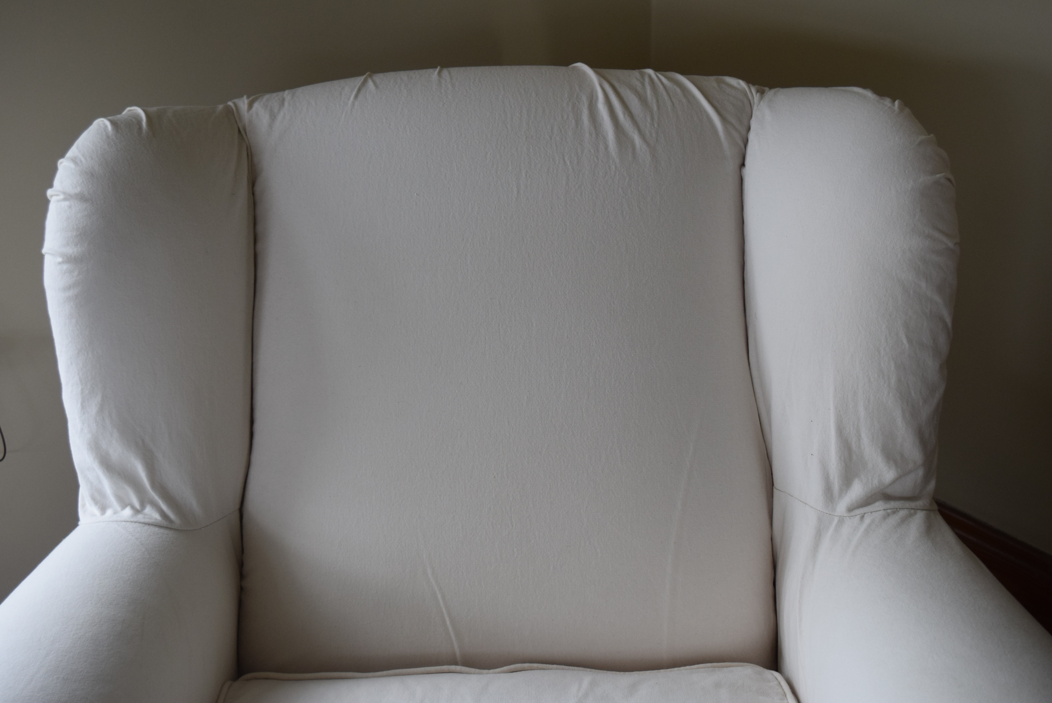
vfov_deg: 28.1
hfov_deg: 41.1
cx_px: 526
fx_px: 1404
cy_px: 352
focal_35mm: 48
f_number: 5.6
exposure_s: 1/125
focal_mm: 32
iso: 800
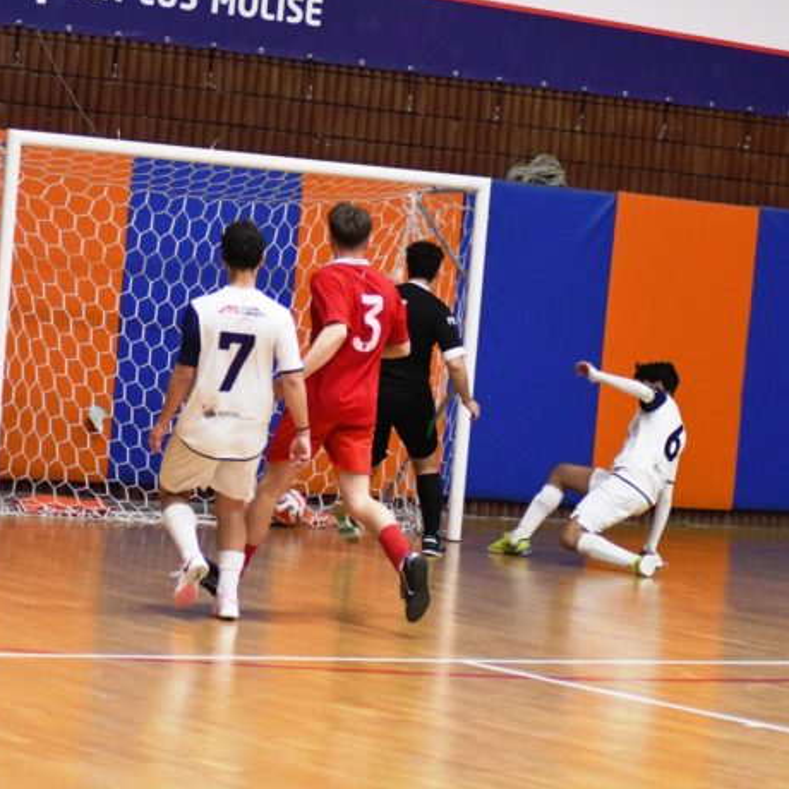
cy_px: 393
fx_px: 3481
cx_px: 333
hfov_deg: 12.9
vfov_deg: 12.9
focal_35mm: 135
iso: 8000
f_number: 4
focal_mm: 70
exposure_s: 1/500
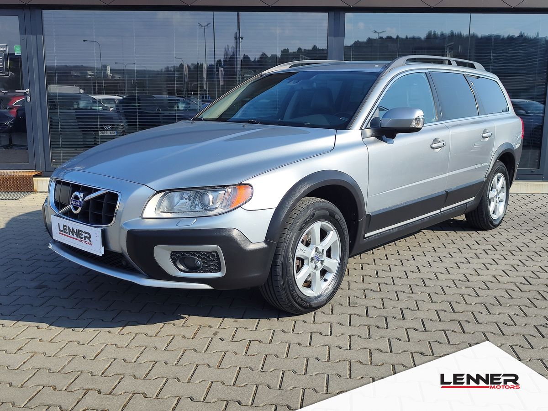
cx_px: 274
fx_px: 364
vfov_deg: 58.9
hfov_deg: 73.9
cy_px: 206
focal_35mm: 23
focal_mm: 7.01
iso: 50
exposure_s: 1/1089
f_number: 1.69
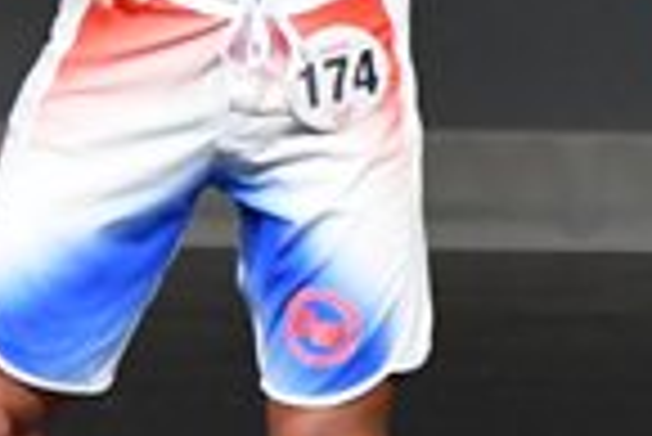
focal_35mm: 1679
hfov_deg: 1.2
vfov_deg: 0.8
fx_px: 30438
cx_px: -582
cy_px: 166
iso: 4000
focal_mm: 210
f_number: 5.6
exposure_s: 1/400
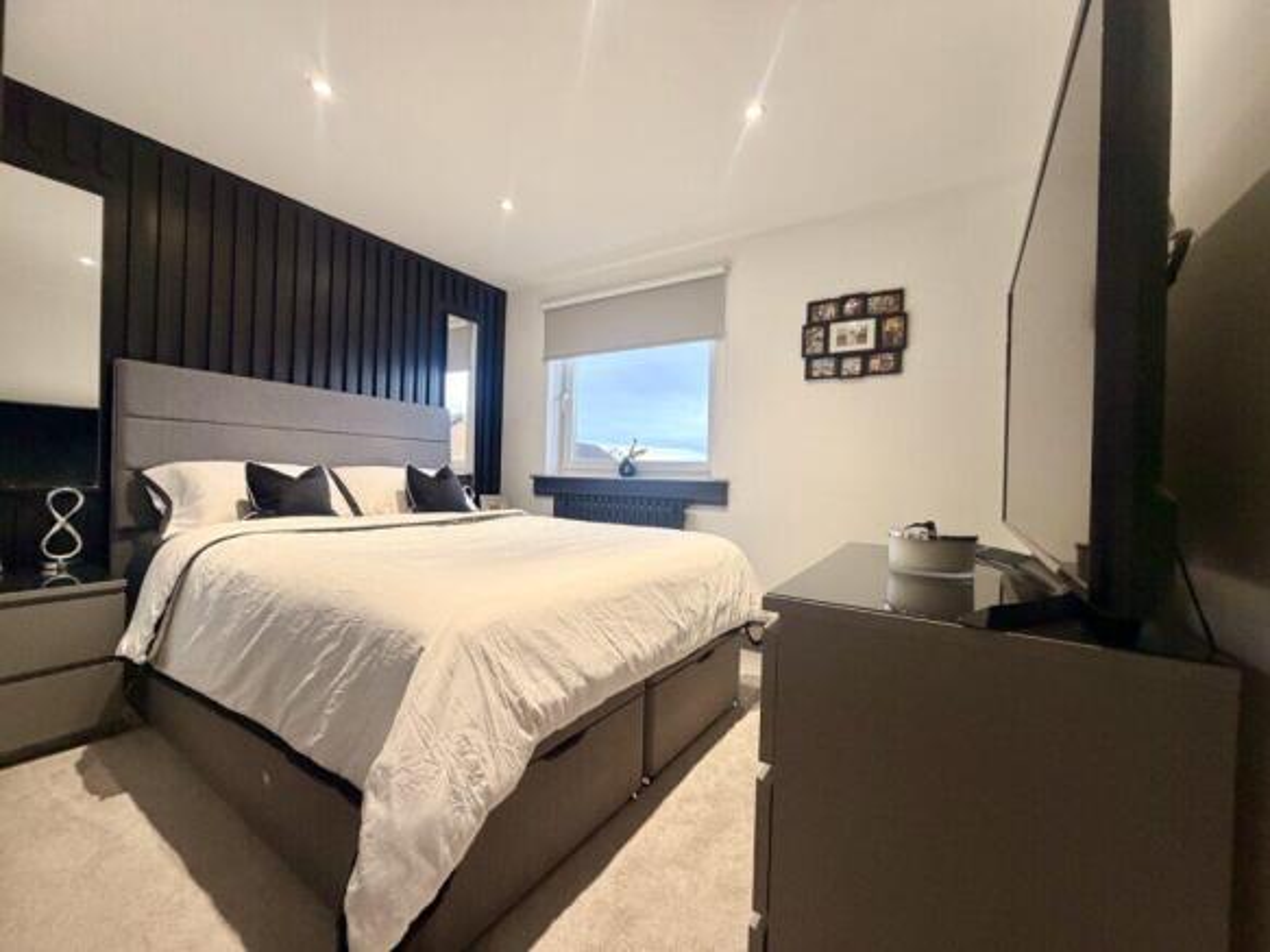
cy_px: 476
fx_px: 514
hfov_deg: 102.1
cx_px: 635
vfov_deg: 85.7
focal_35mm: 14
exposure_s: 1/50
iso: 200
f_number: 2.2
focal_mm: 2.22
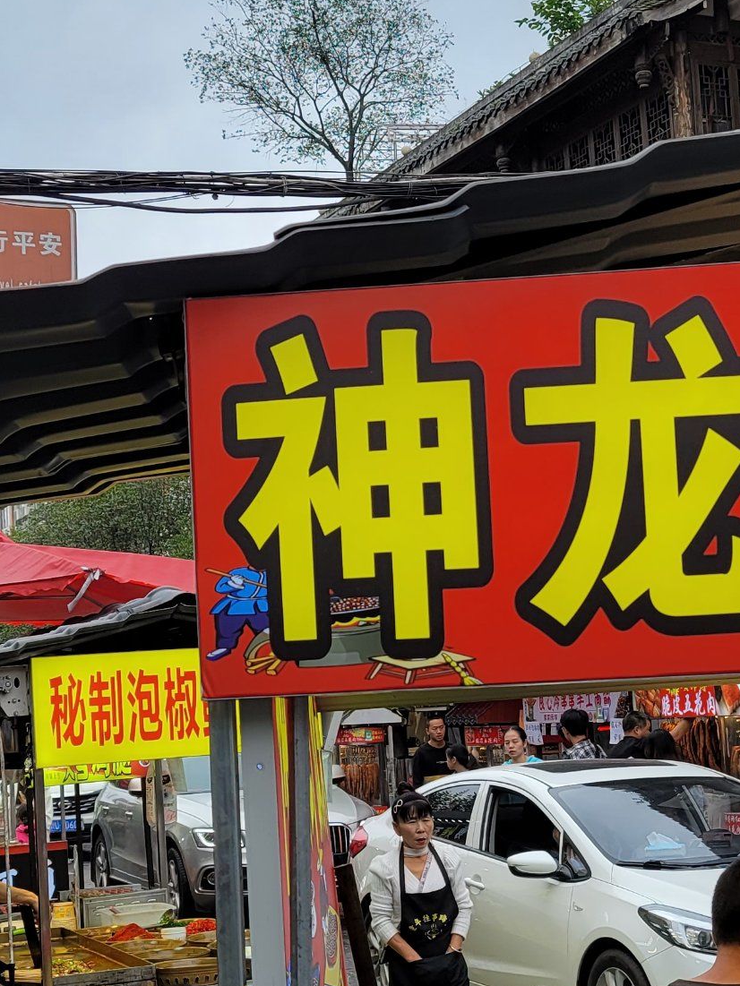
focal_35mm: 62
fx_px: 1767
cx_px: 300
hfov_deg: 23.6
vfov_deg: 31.2
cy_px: 510
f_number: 1.8
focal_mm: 7
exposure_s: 1/323
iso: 20
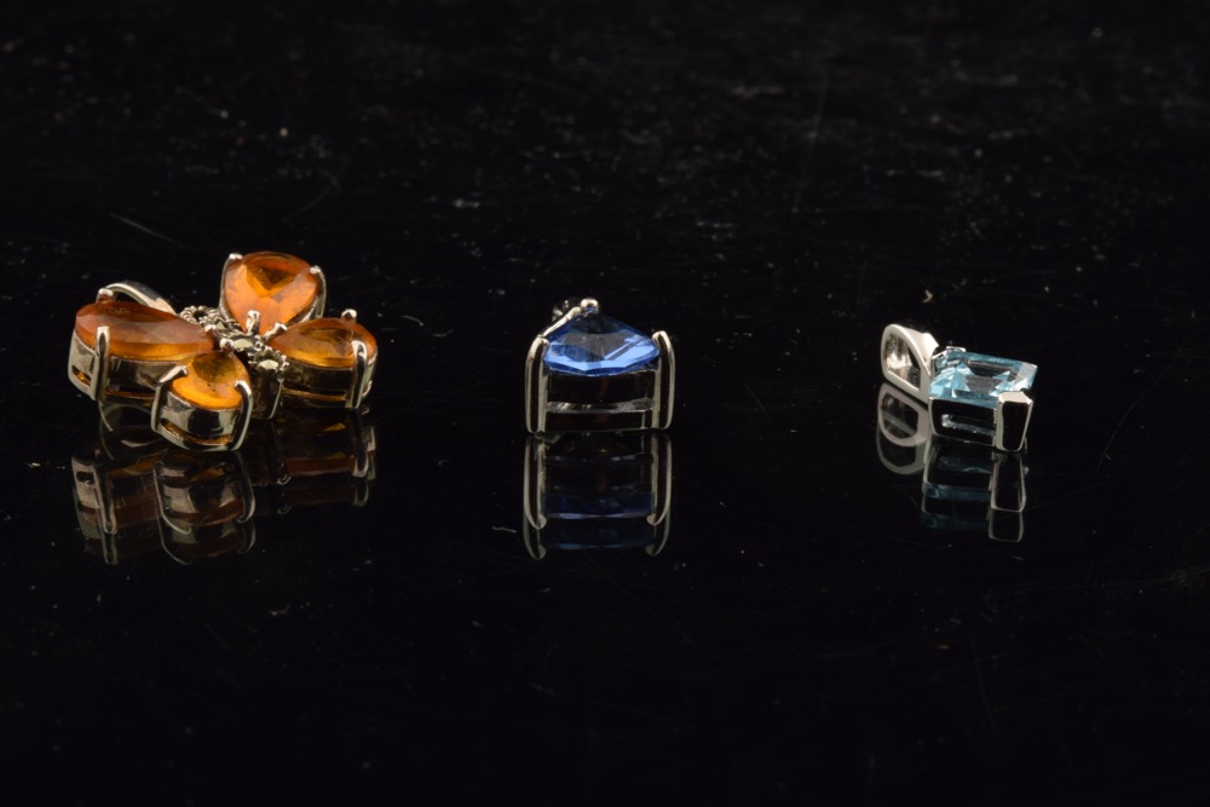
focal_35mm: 90
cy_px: 404
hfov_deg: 22.6
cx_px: 605
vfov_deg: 15.2
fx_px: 3025
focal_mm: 60
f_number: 25
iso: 100
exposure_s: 1/125
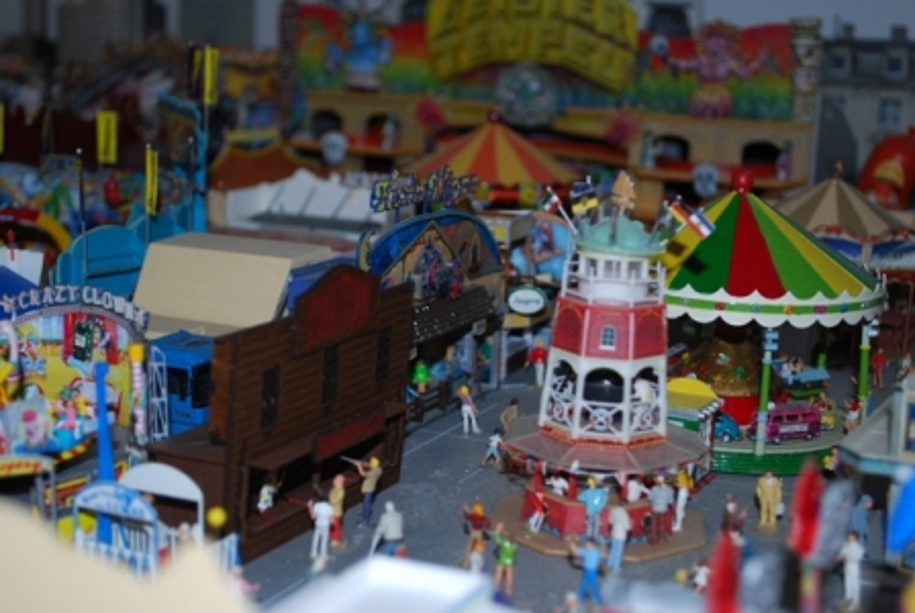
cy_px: 306
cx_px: 458
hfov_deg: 33.4
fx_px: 1527
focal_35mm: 60
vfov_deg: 22.7
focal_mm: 40
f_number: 5.3
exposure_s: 1/60
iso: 200
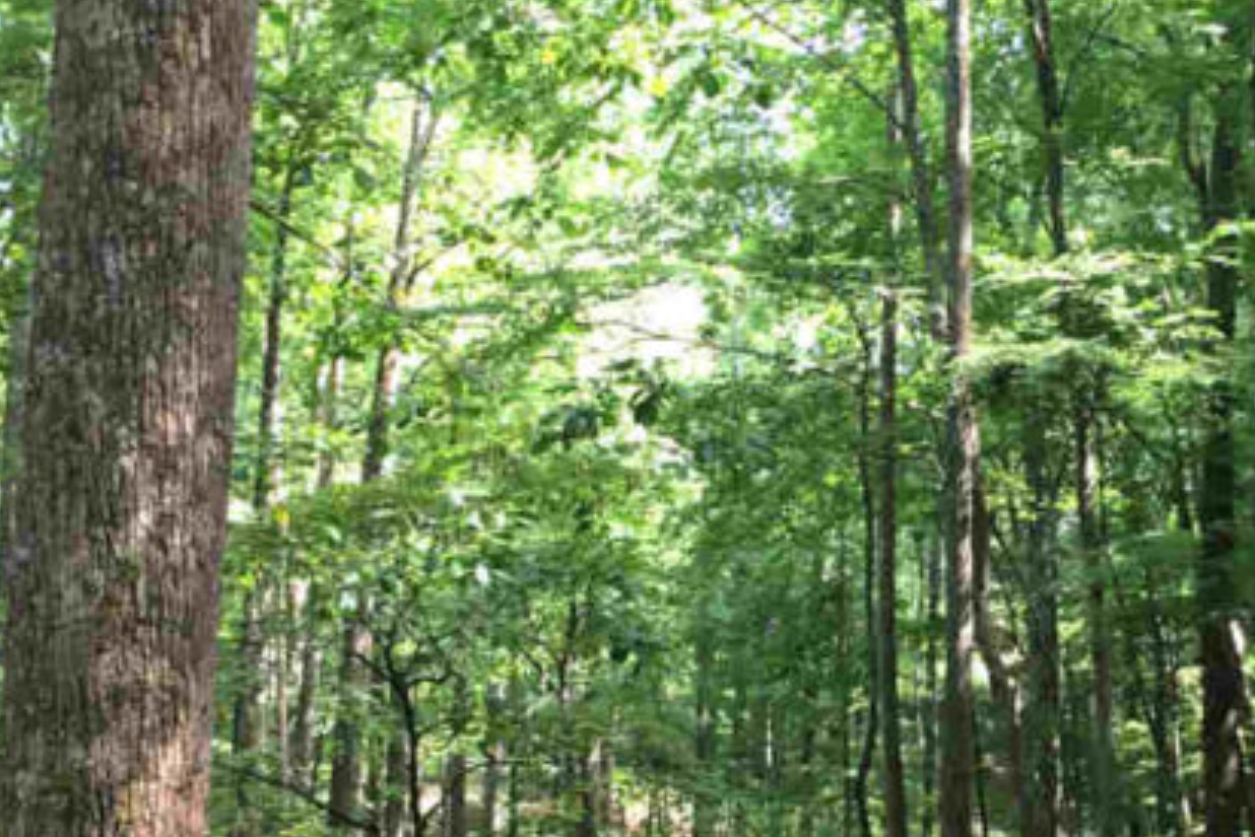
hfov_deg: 26.5
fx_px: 2615
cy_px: 660
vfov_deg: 18.0
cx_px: 990
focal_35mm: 75
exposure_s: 1/40
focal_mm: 4.15
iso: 25
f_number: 2.2
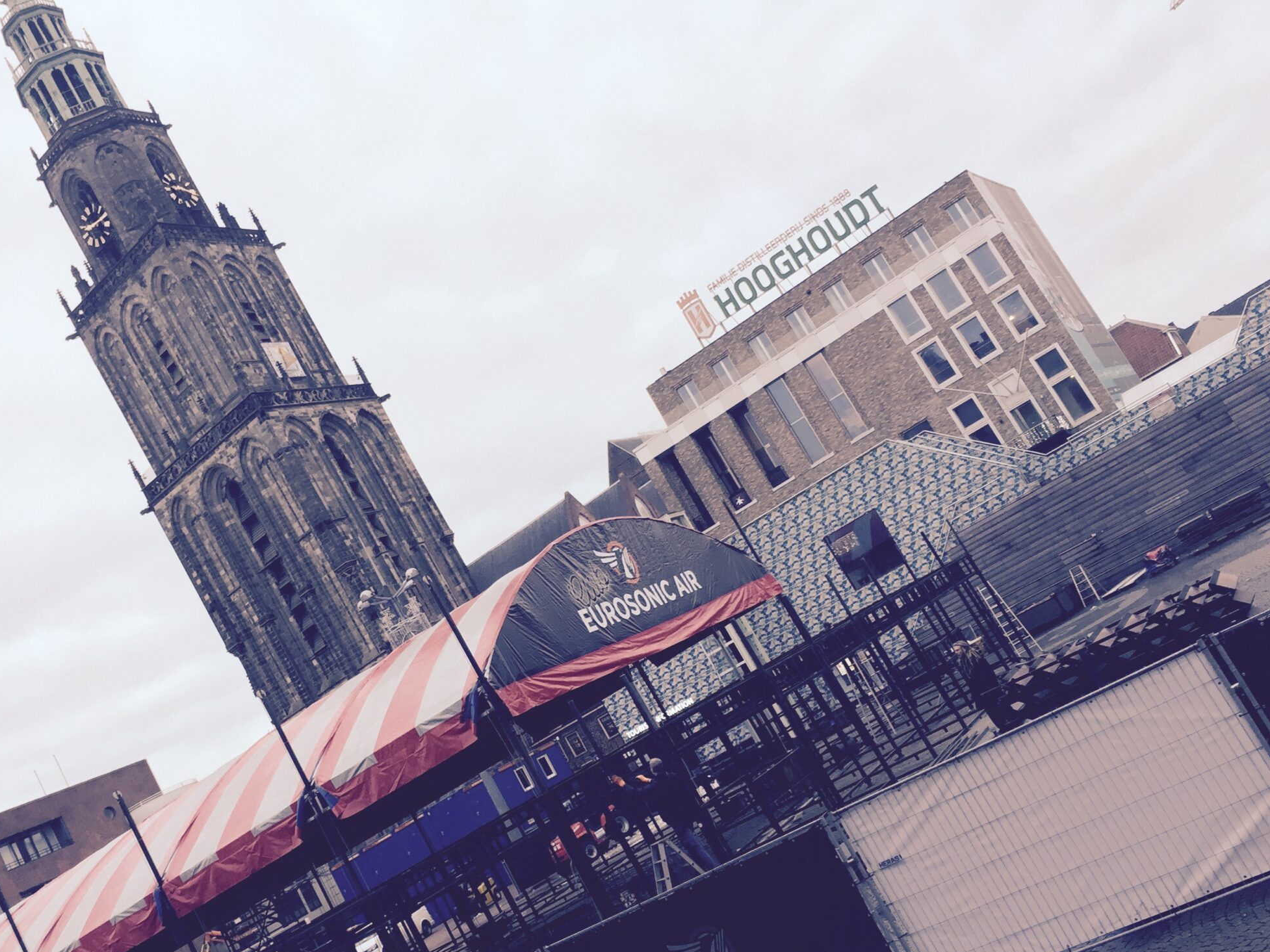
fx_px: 1394
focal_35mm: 38
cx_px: 523
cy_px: 520
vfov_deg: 37.7
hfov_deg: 48.7
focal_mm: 4.15
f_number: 2.2
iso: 64
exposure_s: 1/33
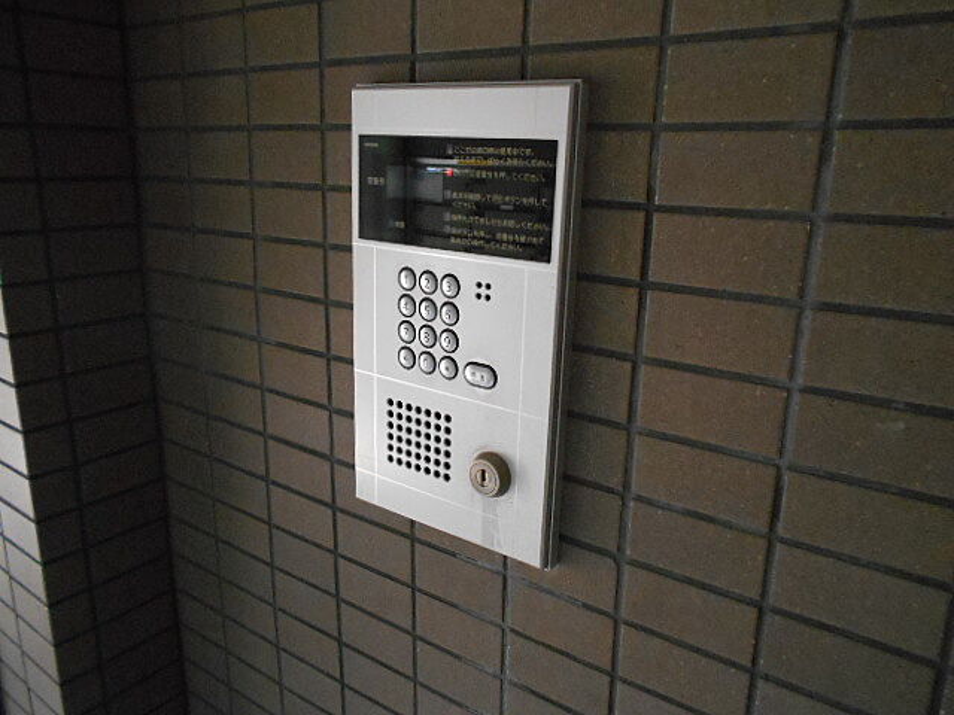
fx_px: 717
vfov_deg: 53.1
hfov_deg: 67.3
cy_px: 358
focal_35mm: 26
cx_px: 477
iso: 800
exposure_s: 1/200
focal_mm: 4.6
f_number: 3.2
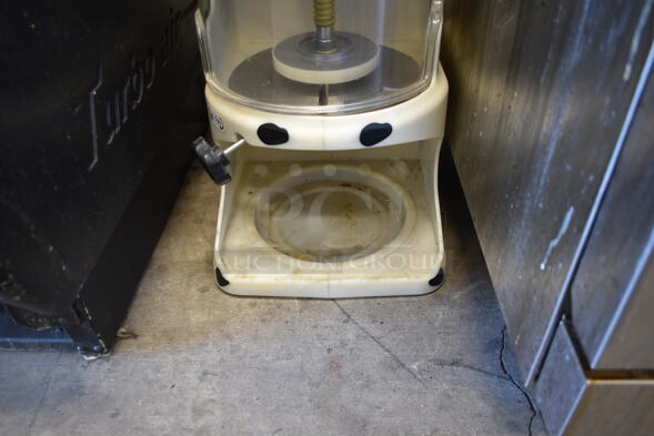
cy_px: 215
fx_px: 509
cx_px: 330
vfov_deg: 46.4
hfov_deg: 65.5
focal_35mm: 28
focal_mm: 18
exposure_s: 1/30
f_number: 3.5
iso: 800
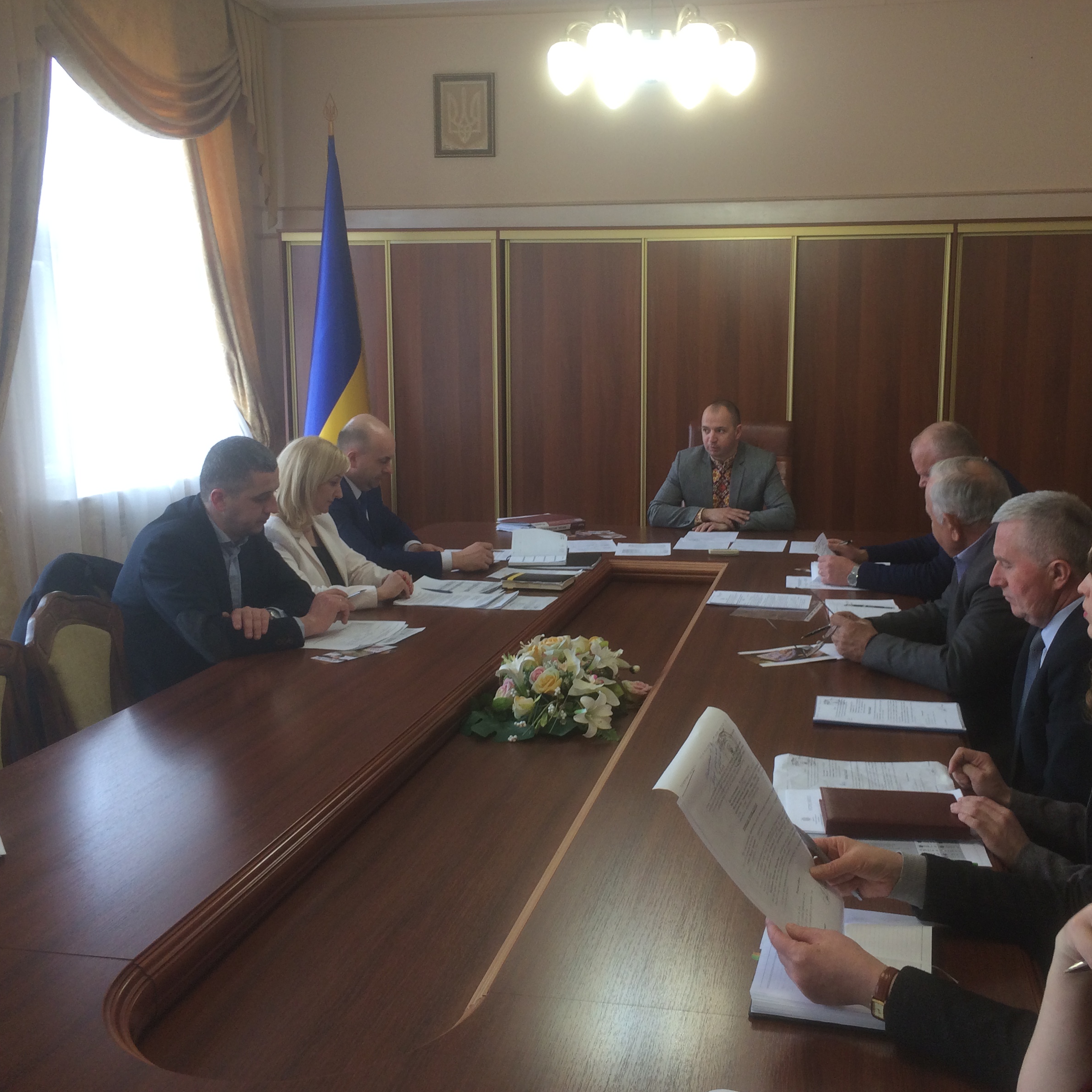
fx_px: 1249
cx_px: 615
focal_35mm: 35
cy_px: 534
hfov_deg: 47.1
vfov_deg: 47.2
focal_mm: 4.15
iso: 50
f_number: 2.2
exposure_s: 1/33
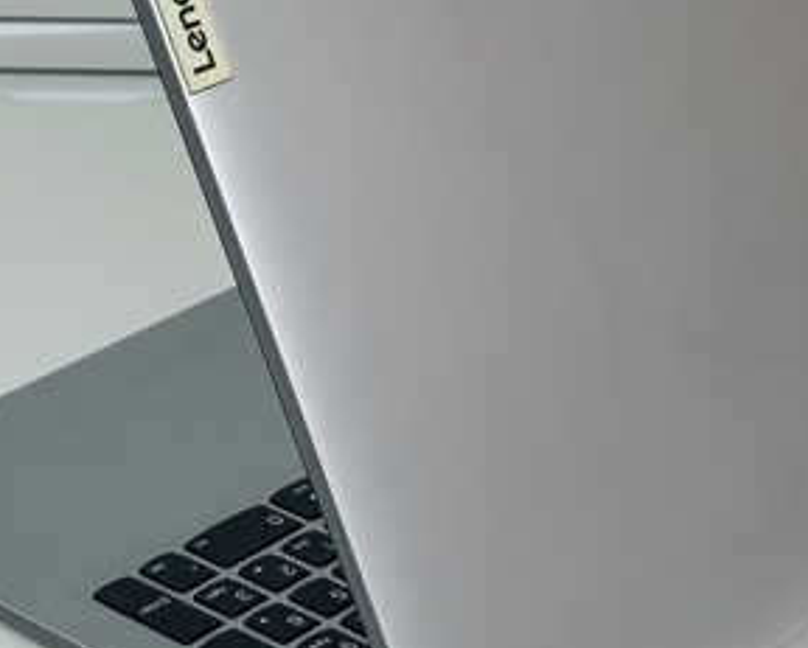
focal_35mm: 130
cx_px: 463
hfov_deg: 14.8
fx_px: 3112
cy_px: 297
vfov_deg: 11.9
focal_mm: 6.76
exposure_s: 1/131
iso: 50
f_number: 1.78
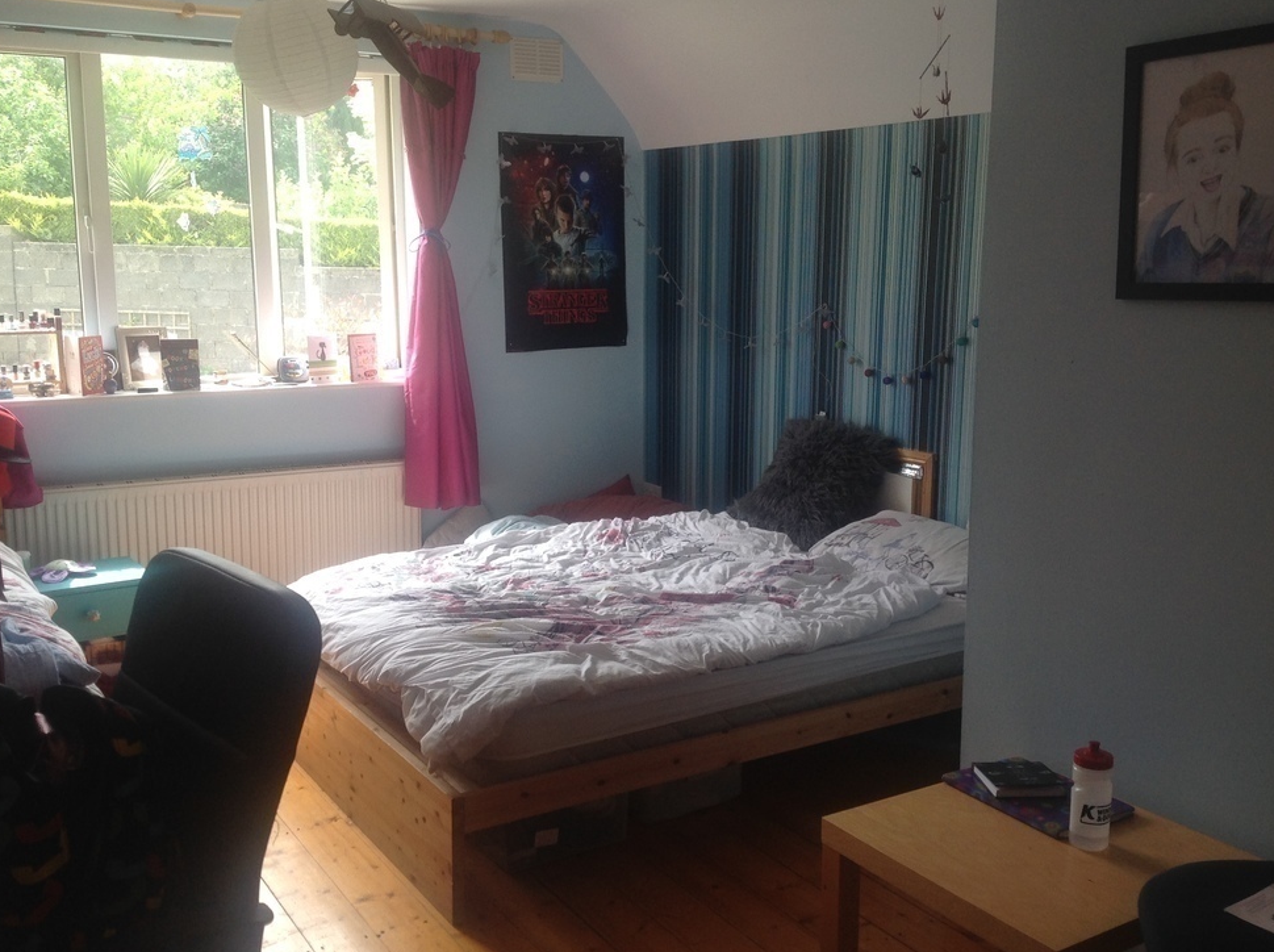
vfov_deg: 38.6
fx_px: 1360
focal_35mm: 37
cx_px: 656
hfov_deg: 50.2
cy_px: 474
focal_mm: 4.28
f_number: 2.4
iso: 64
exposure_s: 1/120
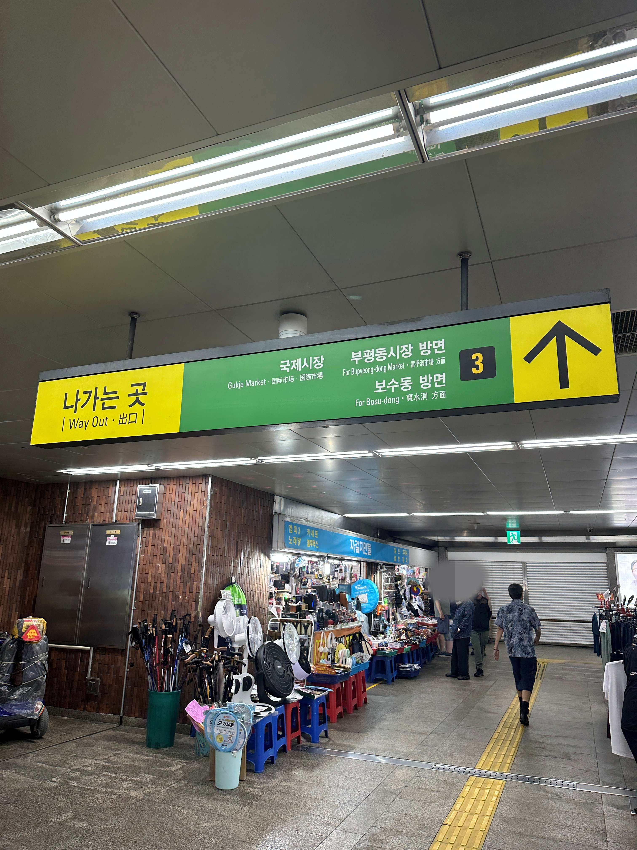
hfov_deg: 56.8
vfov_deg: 71.6
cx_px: 318
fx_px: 589
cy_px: 425
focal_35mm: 24
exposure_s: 1/120
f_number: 1.78
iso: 125
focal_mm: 6.86
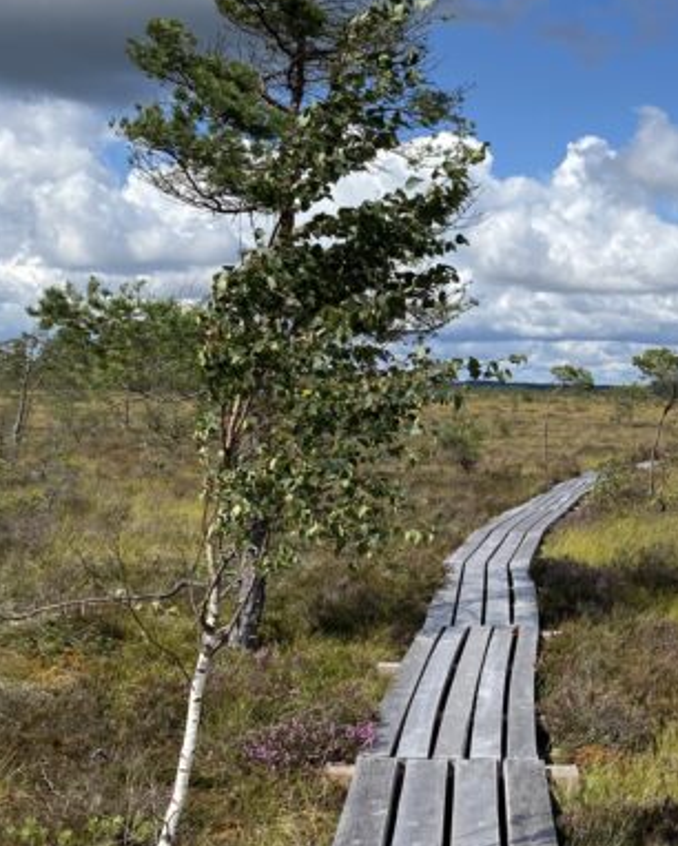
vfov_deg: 36.6
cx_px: 691
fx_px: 1278
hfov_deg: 27.8
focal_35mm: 51
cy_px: 390
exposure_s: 1/3984
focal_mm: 4.25
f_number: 1.8
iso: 32
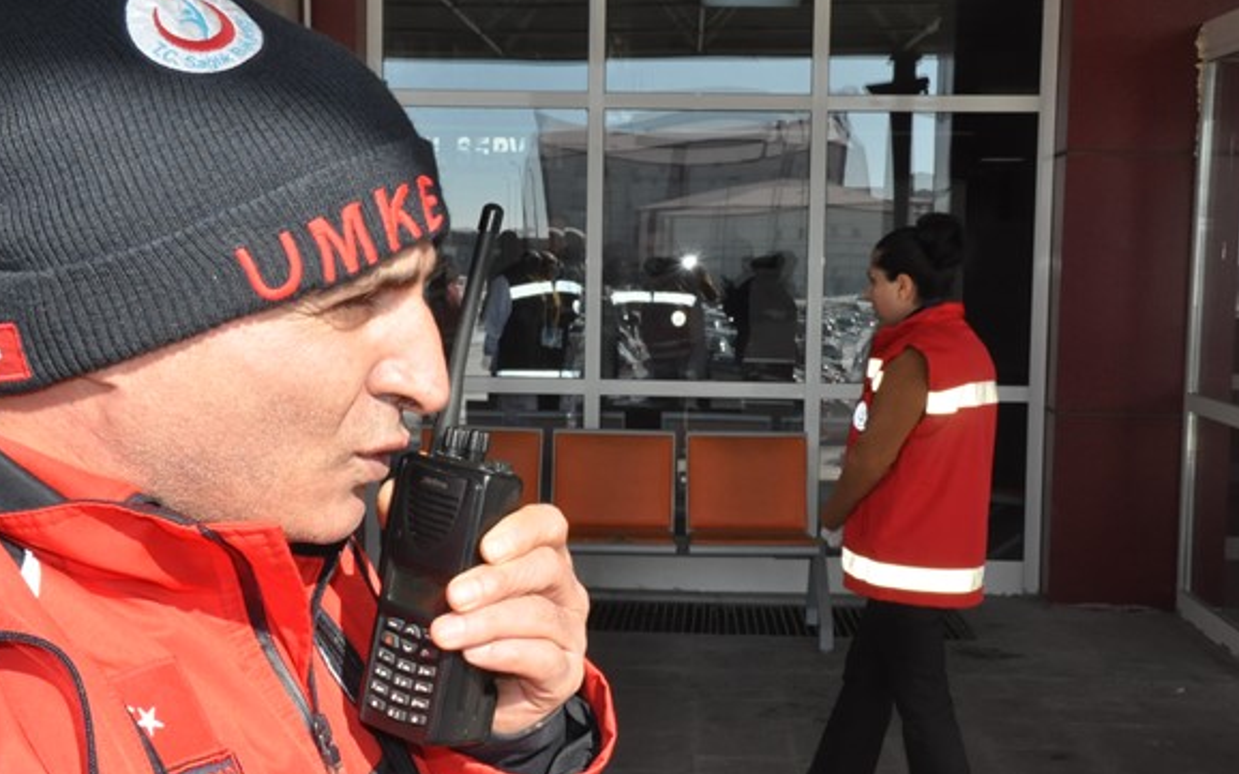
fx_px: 1857
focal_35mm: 55
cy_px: 395
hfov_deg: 36.9
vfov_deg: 23.5
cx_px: 632
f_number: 22
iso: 1250
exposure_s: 1/200
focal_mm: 32
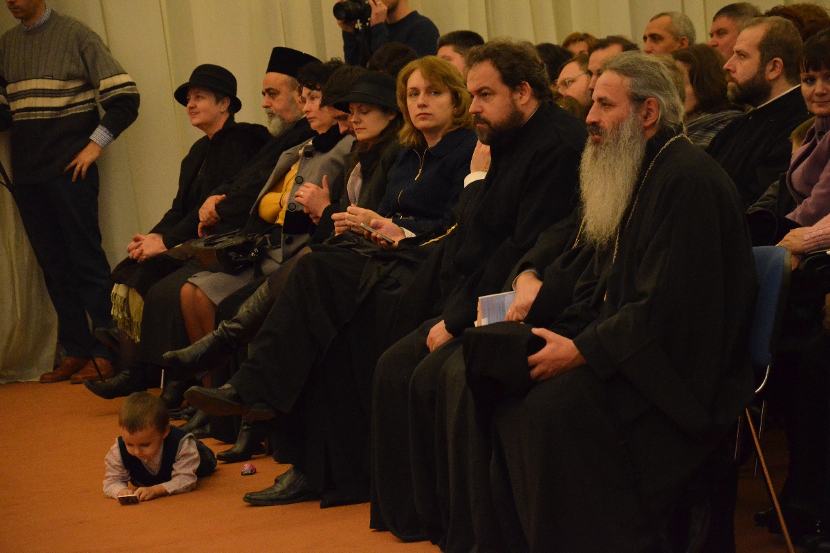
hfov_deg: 13.0
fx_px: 3631
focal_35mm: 158
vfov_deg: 8.7
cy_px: 276
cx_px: 415
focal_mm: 105
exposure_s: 1/80
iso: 4000
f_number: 5.6
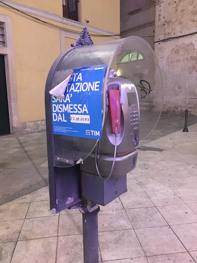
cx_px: 98
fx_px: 220
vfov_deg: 61.7
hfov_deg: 48.2
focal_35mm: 29
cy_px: 132
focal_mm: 4.15
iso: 400
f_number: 2.2
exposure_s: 1/17
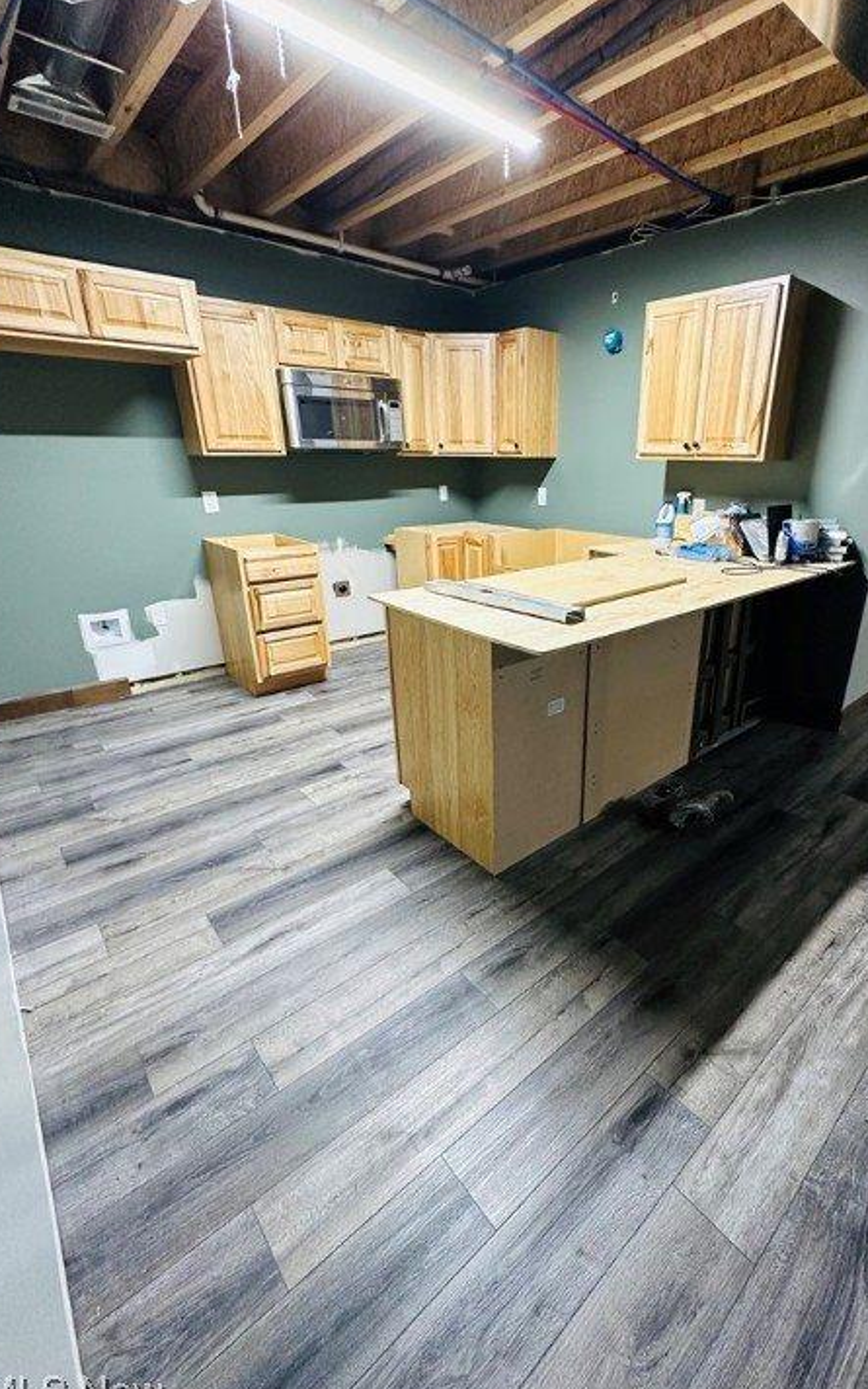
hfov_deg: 70.3
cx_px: 533
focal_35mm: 16
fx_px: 606
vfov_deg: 97.8
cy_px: 687
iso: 320
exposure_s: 1/60
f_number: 2.2
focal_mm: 2.22
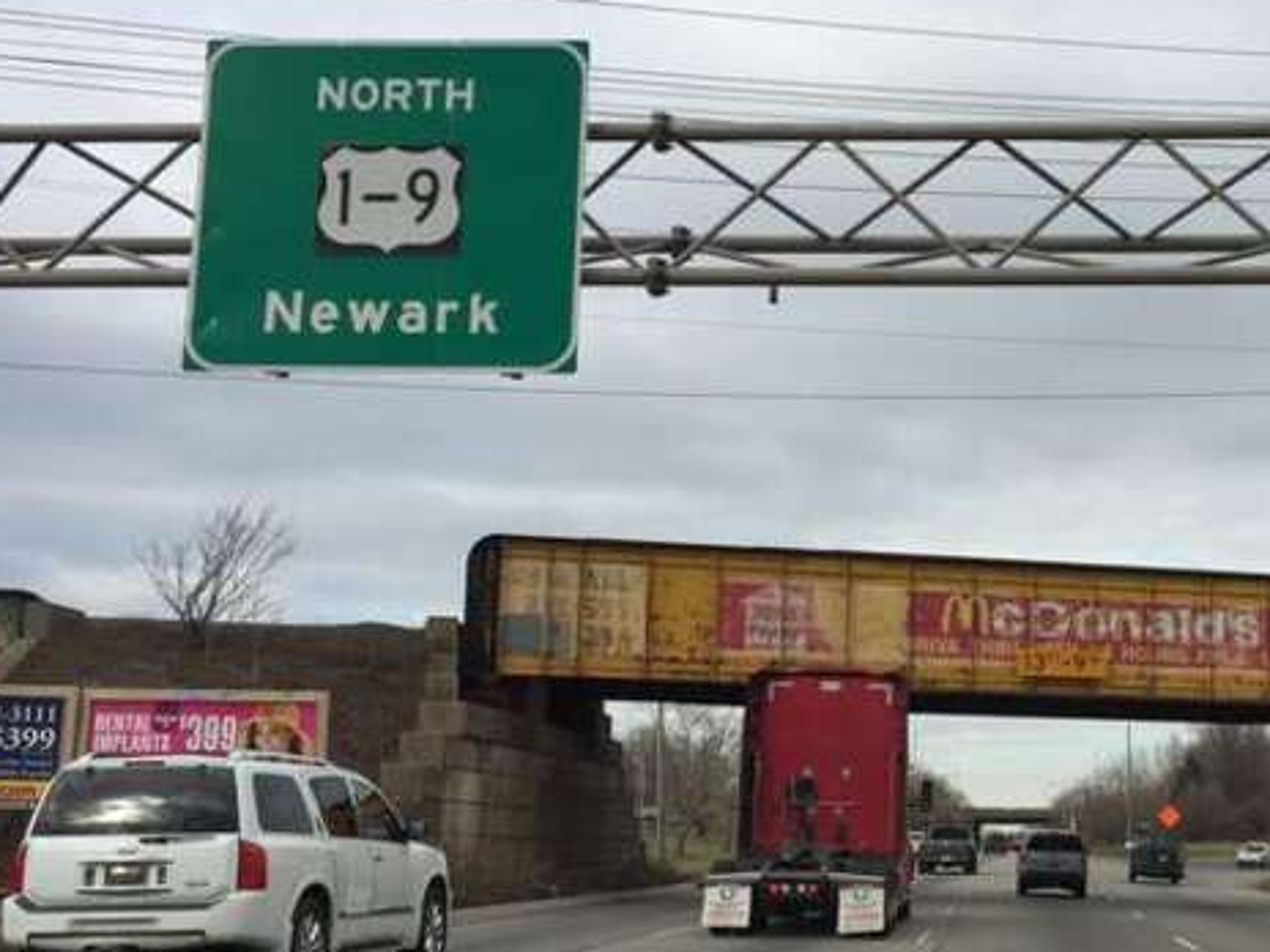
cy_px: 610
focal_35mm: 50
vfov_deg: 29.0
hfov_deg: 37.4
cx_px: 928
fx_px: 1834
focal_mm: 4.15
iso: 32
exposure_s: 1/1276
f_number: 2.2
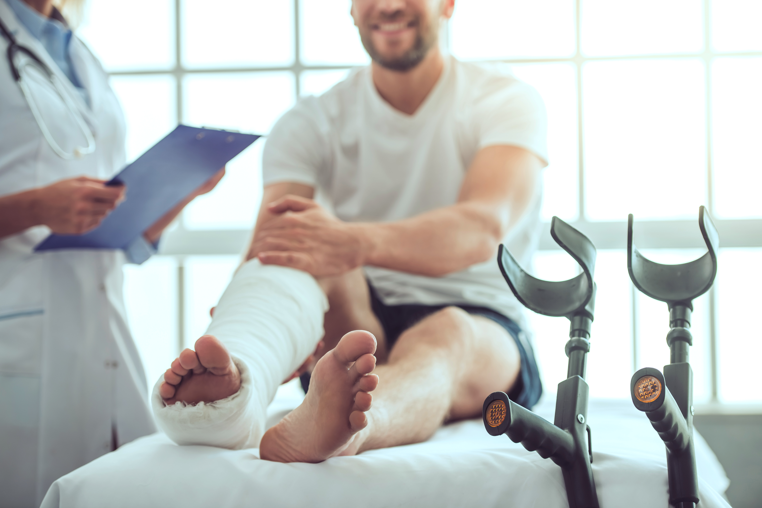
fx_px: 2011
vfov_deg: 14.4
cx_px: 381
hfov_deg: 21.5
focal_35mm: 95
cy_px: 254
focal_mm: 95
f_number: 3.5
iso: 250
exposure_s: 1/160
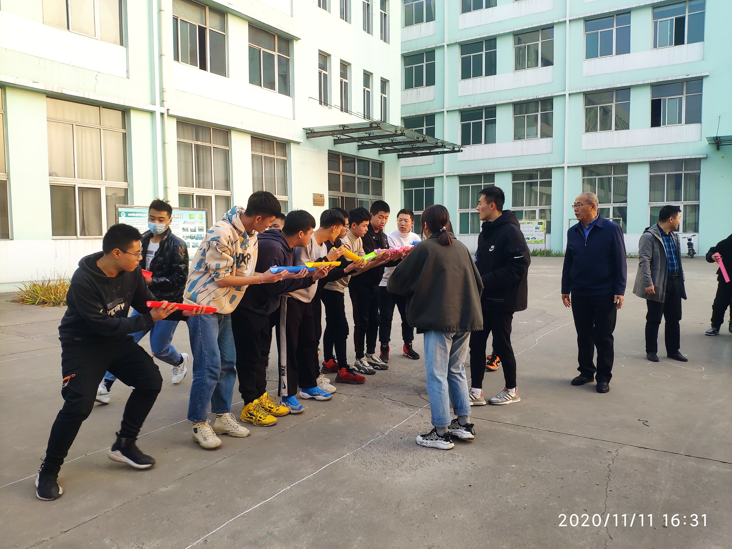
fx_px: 444
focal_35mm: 21
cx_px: 366
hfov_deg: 79.0
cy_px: 274
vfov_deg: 63.4
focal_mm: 4.22
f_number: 1.8
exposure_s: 1/220
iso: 100
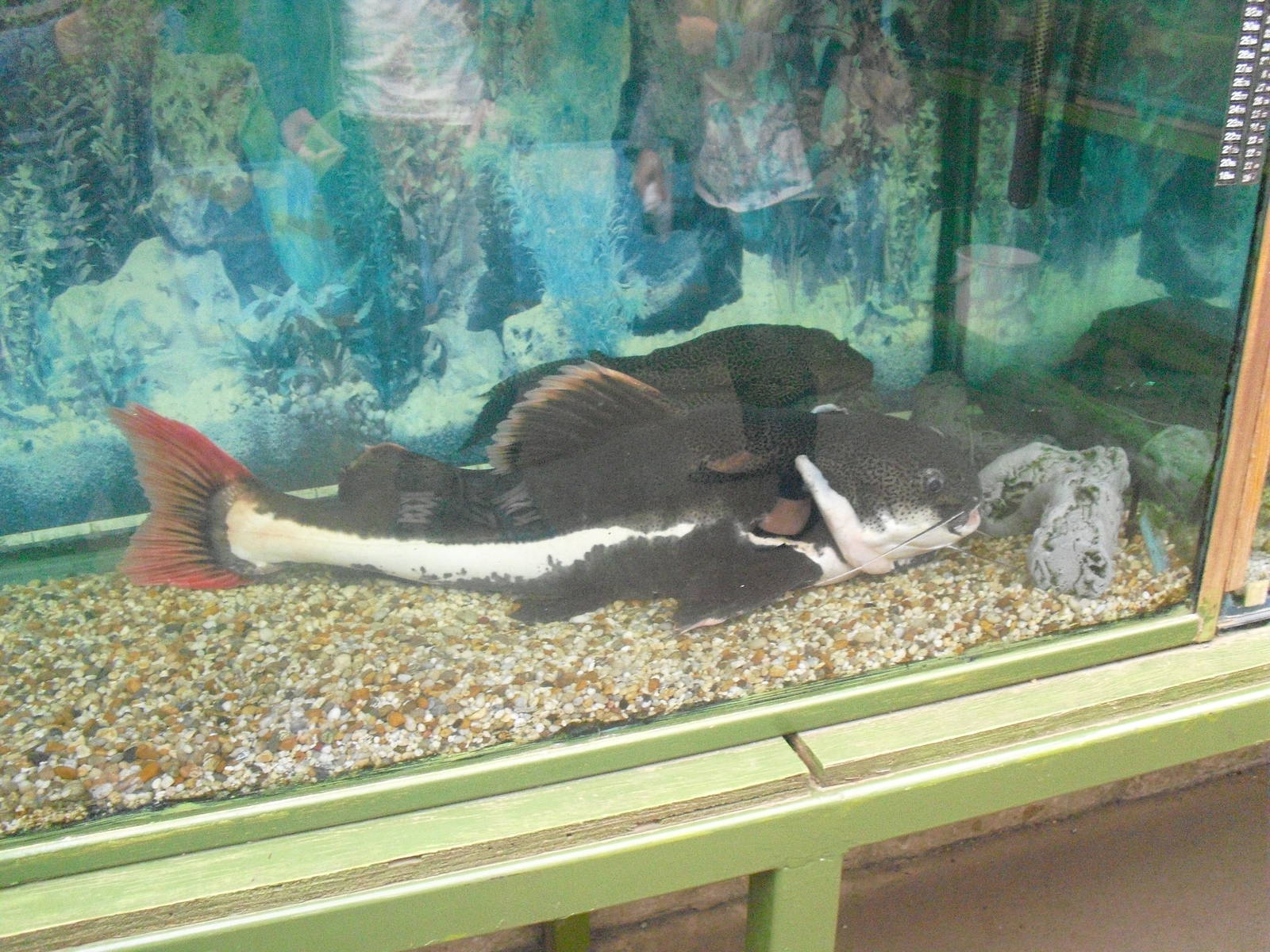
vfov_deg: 39.7
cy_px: 476
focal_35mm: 36
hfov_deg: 51.4
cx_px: 635
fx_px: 1321
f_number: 3.1
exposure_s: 1/40
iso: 800
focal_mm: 6.3
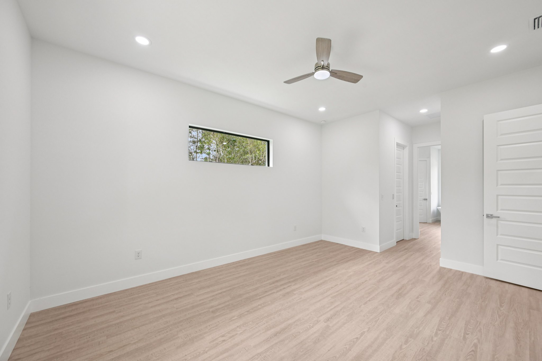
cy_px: 180
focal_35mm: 14
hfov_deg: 104.3
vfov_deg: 81.2
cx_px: 271
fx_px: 211
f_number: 8
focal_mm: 14
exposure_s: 1/100
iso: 400
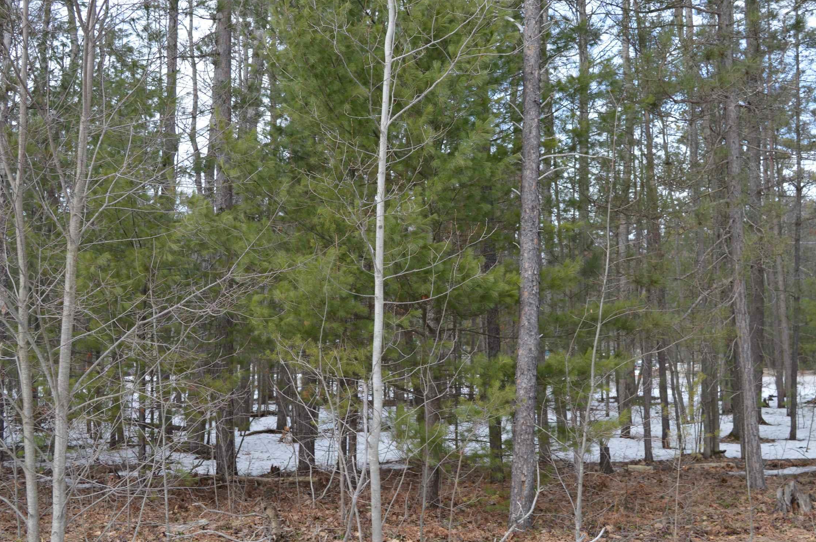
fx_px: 1080
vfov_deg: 28.1
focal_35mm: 48
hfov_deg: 41.4
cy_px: 226
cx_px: 433
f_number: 6.3
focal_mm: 23
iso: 100
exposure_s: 1/160
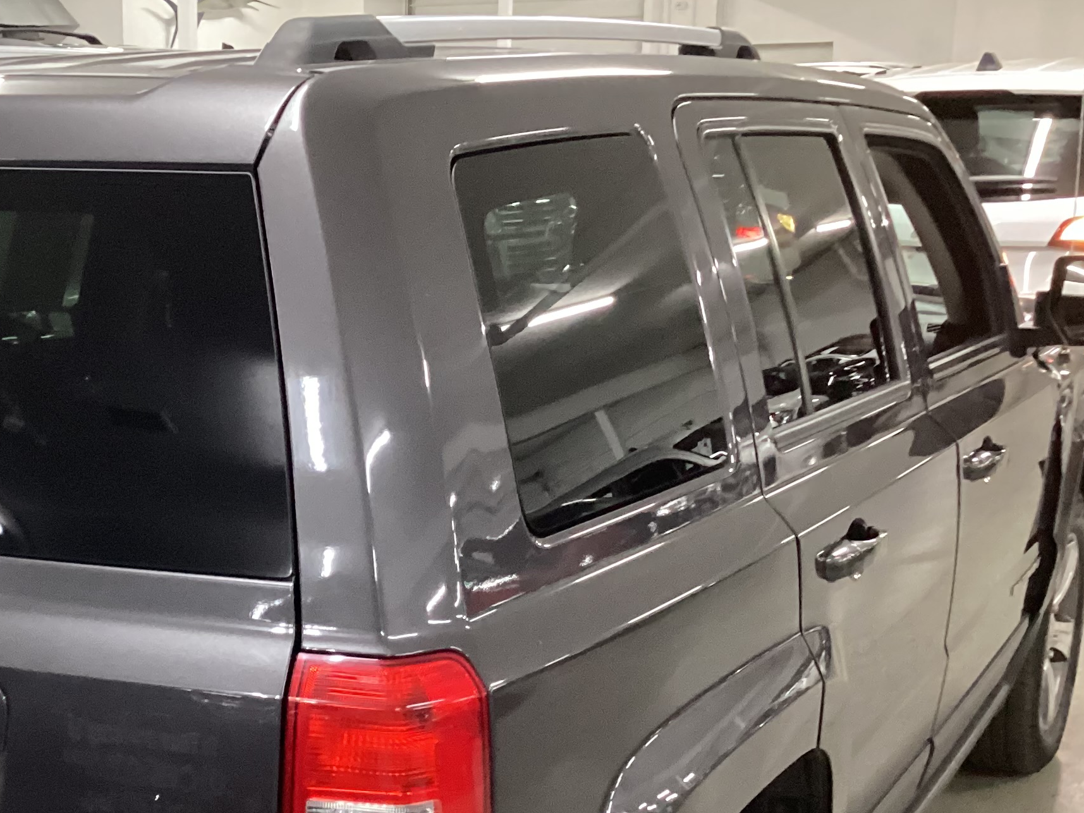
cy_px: 669
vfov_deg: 24.4
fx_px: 1847
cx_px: 183
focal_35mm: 59
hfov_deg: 31.7
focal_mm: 3.3
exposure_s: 1/40
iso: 400
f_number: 2.4
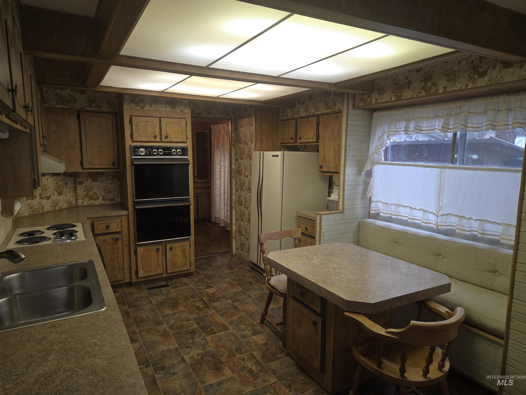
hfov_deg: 73.9
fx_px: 349
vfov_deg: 58.9
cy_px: 198
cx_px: 263
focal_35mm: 23
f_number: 1.8
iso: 64
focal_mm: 5.4
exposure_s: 1/60
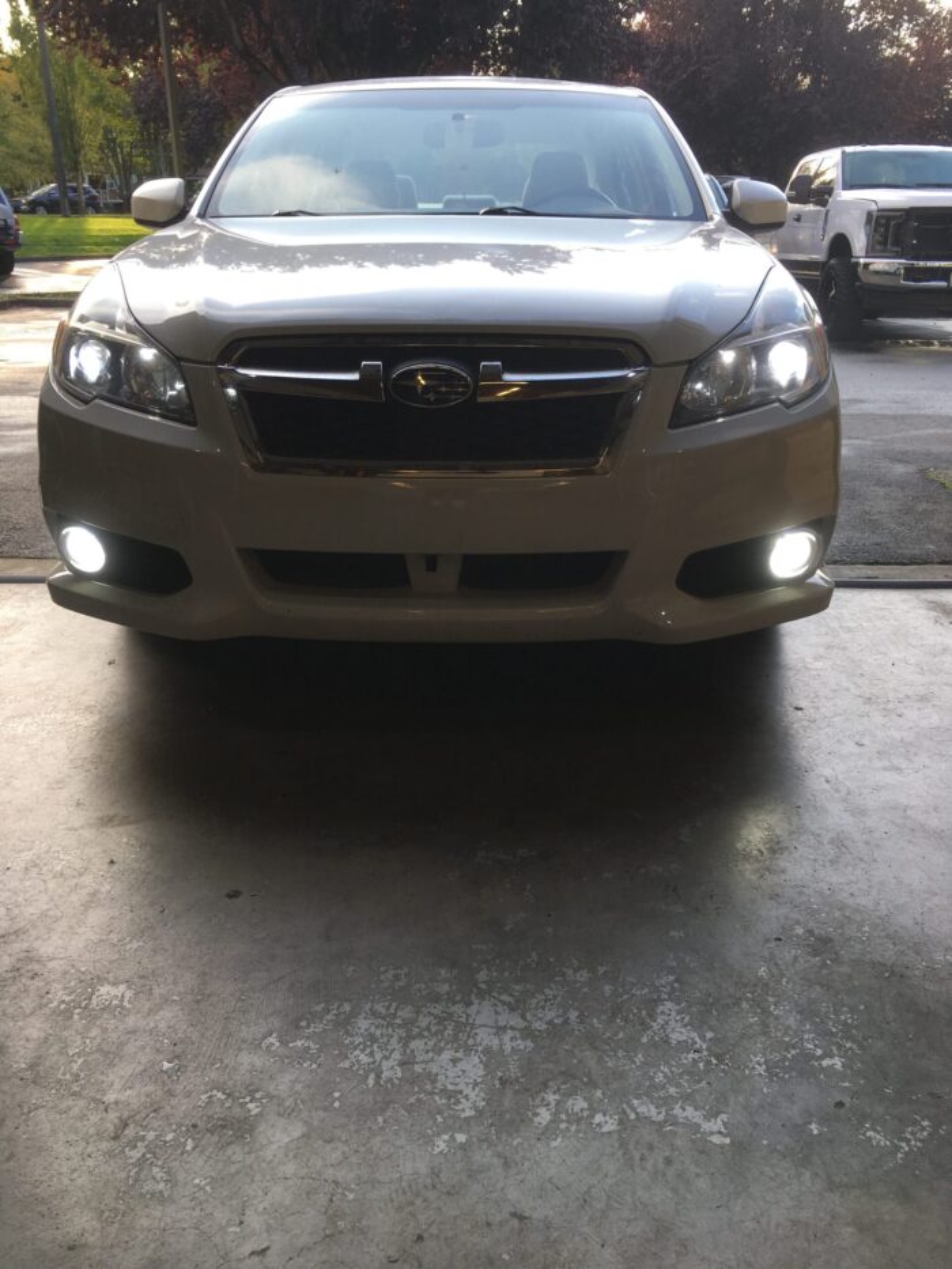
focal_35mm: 29
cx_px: 476
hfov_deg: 48.2
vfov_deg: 61.7
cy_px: 634
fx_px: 1063
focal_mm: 4.15
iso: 25
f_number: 2.2
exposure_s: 1/149
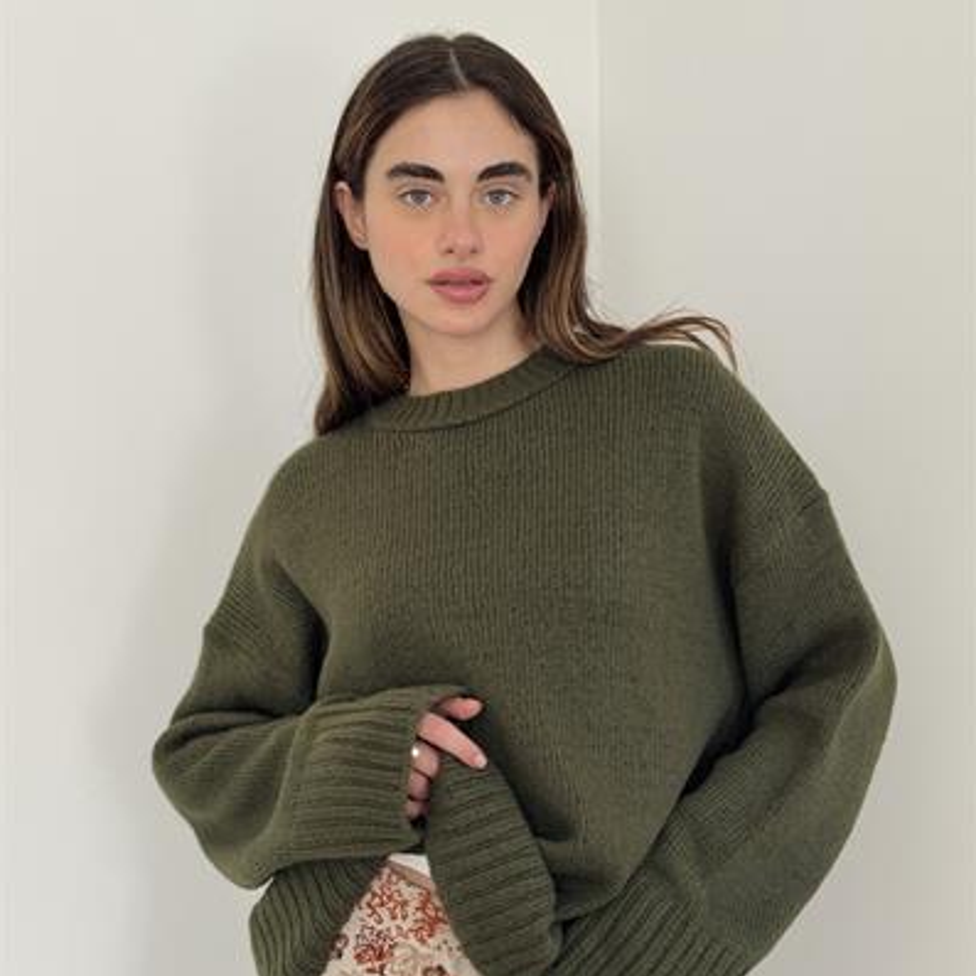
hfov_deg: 30.0
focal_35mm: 57
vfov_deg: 30.0
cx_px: 489
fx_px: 1818
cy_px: 515
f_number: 1.78
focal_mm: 6.76
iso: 125
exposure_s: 1/60
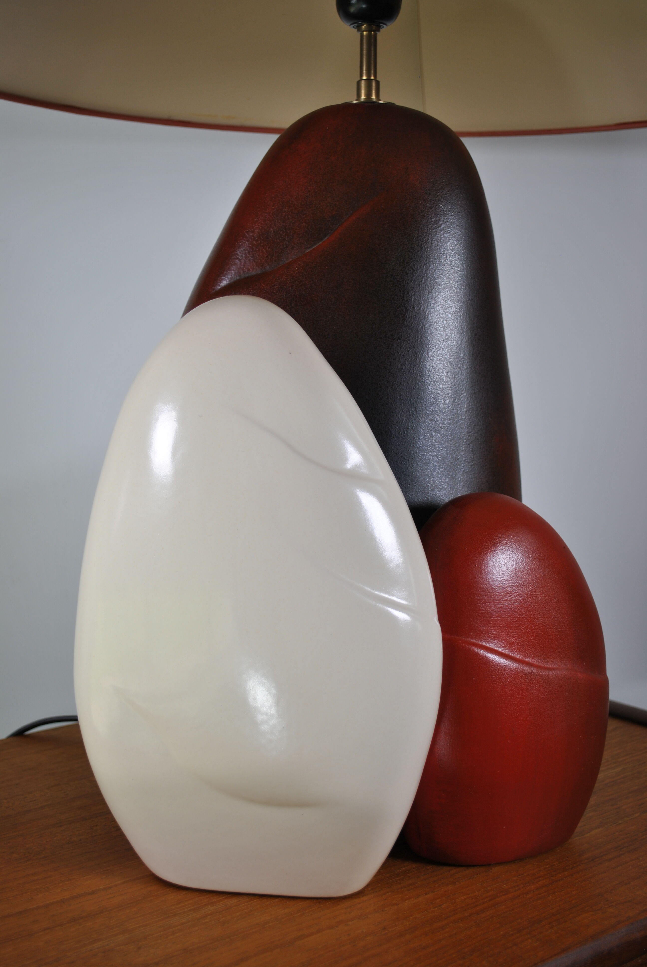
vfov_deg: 38.8
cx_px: 324
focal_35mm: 51
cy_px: 484
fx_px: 1371
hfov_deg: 26.6
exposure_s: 1/100
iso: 100
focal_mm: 34
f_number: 5
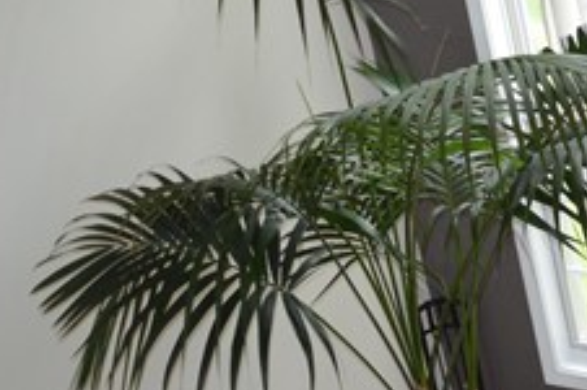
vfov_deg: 10.3
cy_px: 515
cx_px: 877
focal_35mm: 130
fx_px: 2117
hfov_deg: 14.7
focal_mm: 18
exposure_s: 1/60
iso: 400
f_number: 4
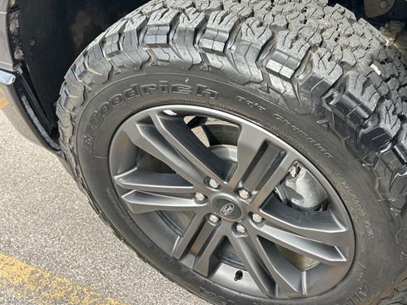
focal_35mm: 34
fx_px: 400
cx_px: 251
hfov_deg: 53.4
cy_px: 145
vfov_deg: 41.8
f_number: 1.5
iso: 50
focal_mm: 5.7
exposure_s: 1/339
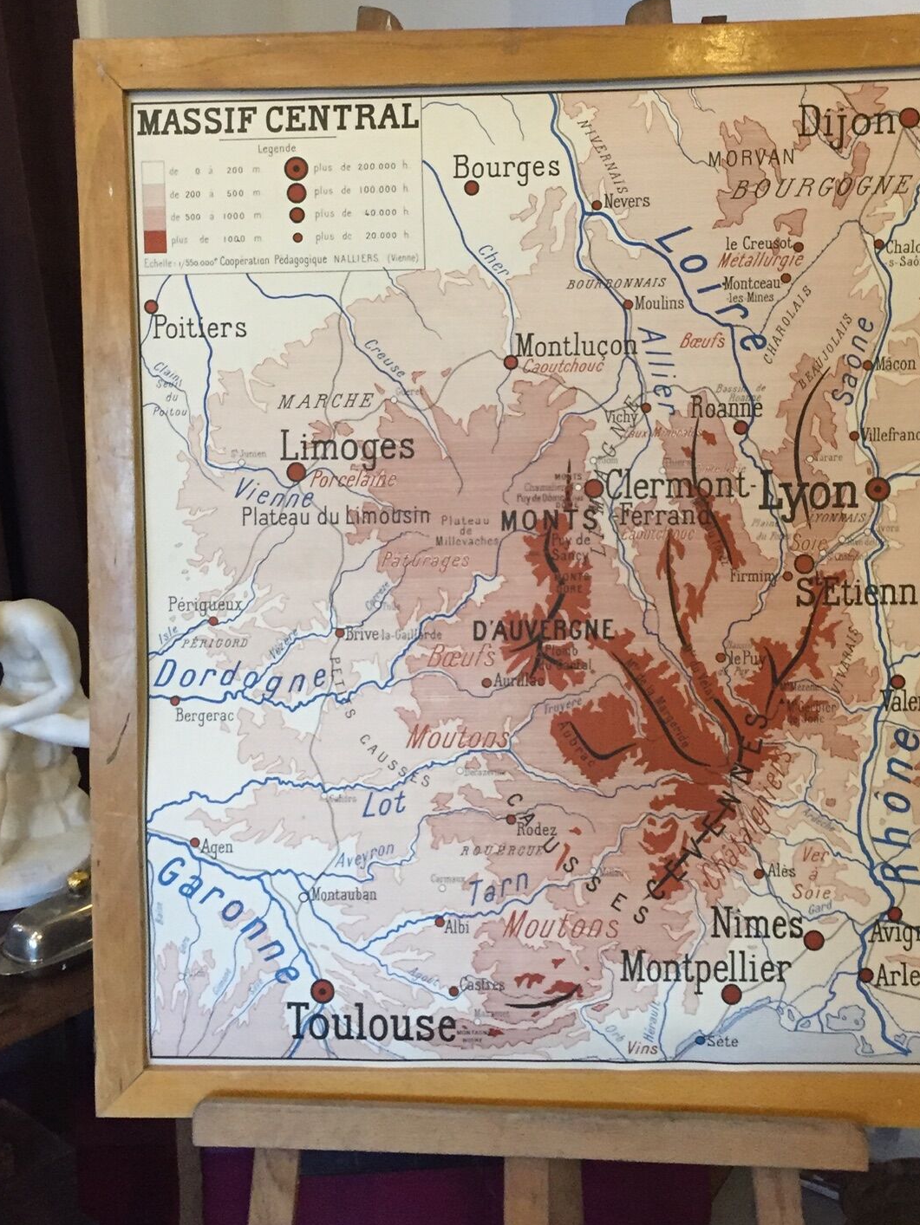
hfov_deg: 34.3
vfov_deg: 44.4
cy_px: 451
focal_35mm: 42
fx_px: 1488
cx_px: 489
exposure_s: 1/20
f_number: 2.2
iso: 250
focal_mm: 4.15
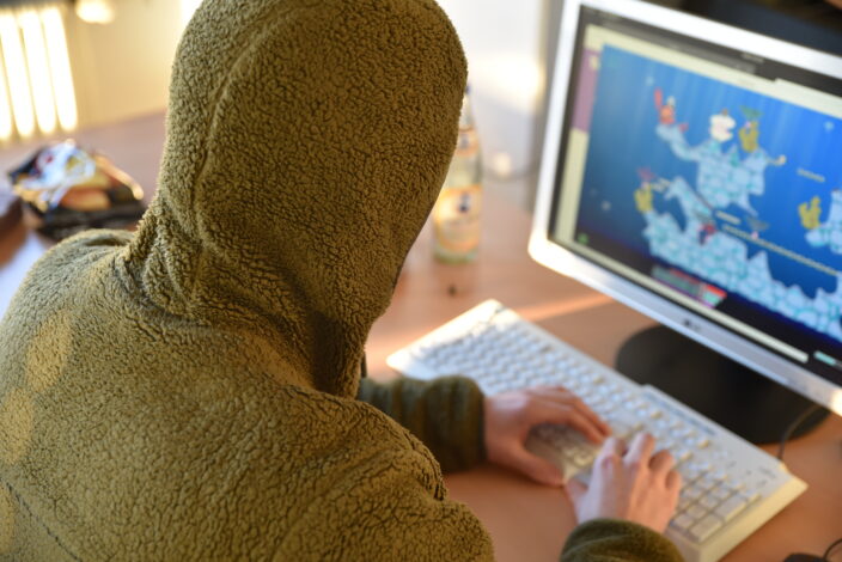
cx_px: 421
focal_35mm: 55
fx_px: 1287
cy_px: 281
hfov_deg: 36.2
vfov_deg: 24.6
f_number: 3.2
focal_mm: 55
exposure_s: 1/60
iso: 800
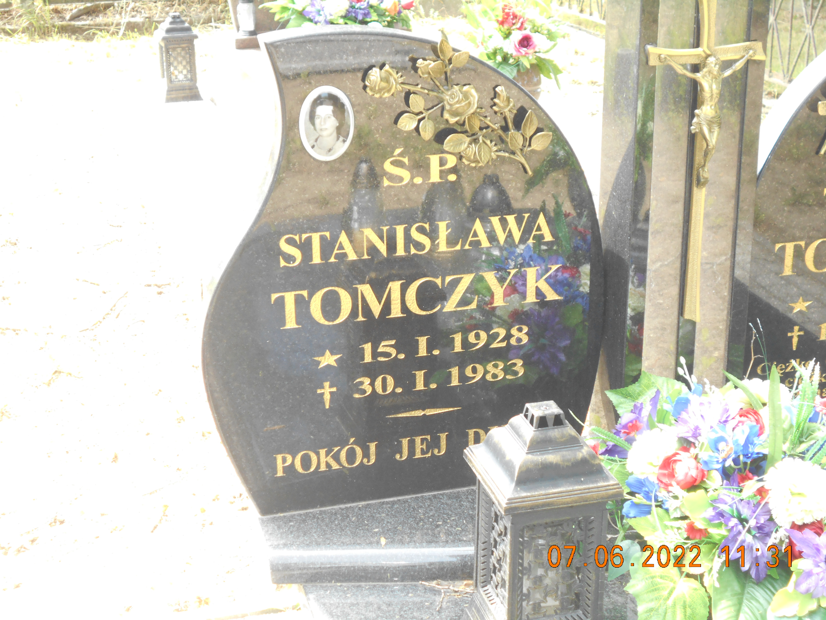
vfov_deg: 25.2
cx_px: 413
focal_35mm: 58
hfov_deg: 33.2
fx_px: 1384
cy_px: 310
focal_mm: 10
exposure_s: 1/60
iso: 200
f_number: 4.9
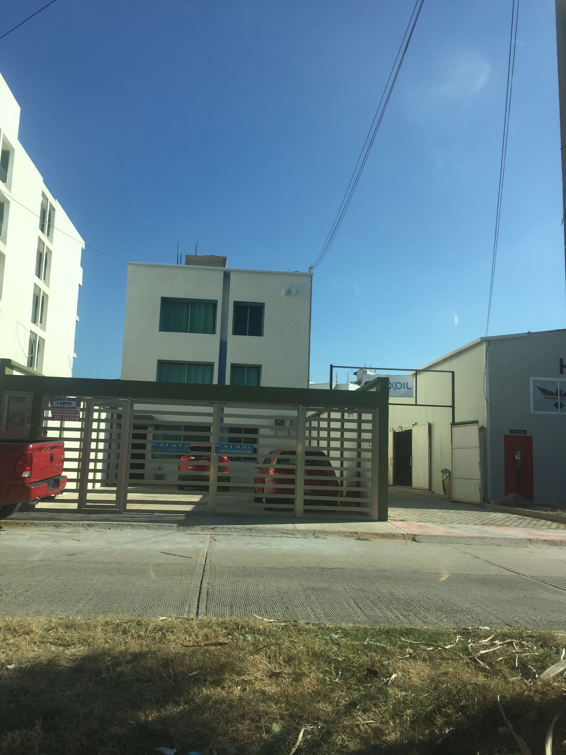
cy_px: 378
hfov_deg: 48.2
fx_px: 632
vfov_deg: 61.7
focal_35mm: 29
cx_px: 283
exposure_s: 1/2198
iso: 32
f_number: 2.2
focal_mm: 4.15
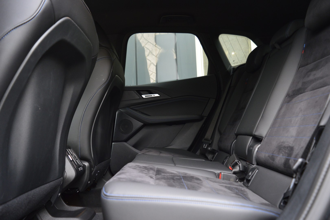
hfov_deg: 67.4
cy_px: 110
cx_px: 165
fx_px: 247
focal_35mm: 27
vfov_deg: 47.9
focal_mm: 18
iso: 800
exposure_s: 1/25
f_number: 3.5
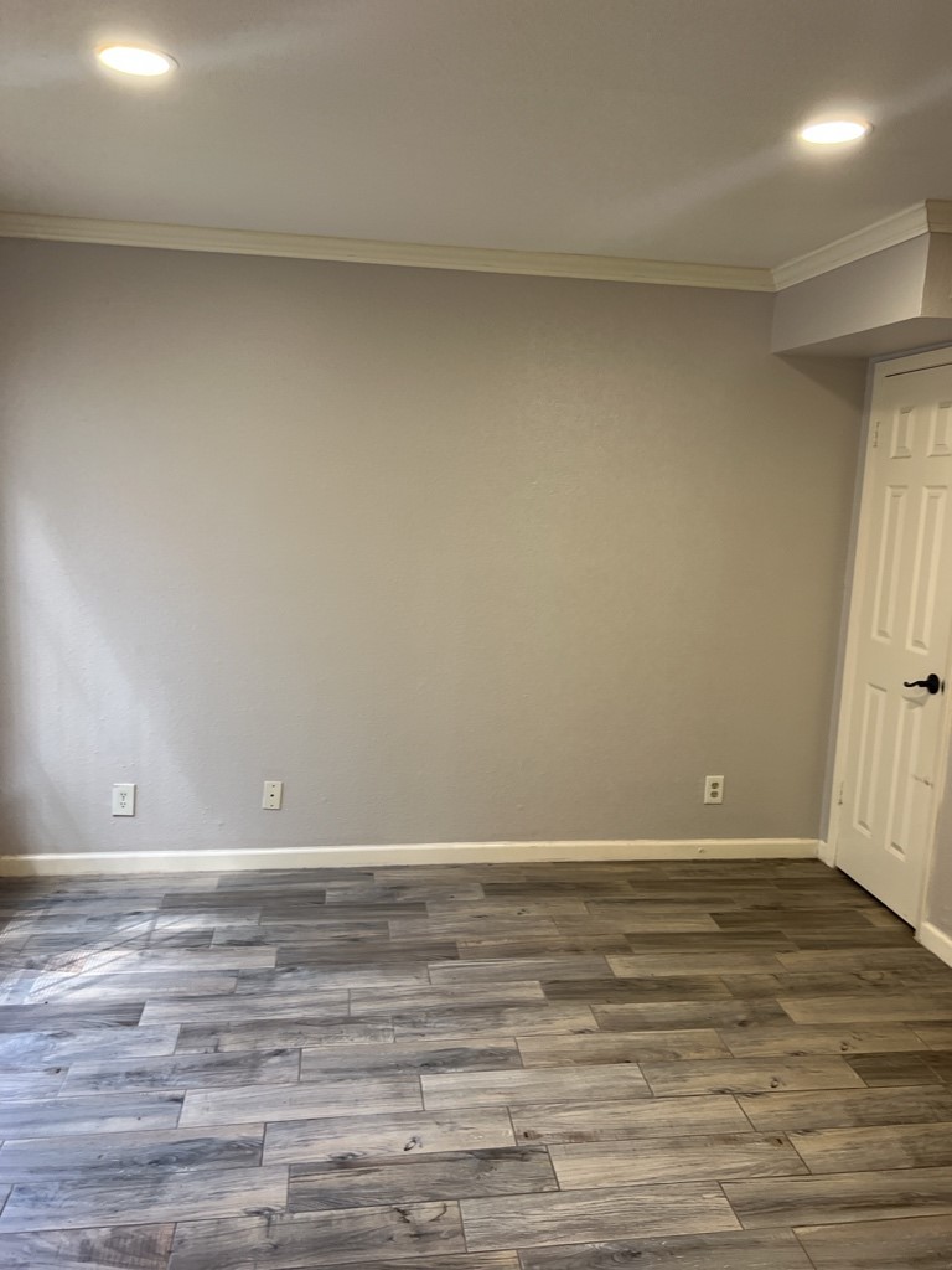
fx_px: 953
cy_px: 635
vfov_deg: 67.3
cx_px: 476
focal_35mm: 26
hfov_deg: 53.1
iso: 125
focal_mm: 5.7
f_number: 1.5
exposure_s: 1/121
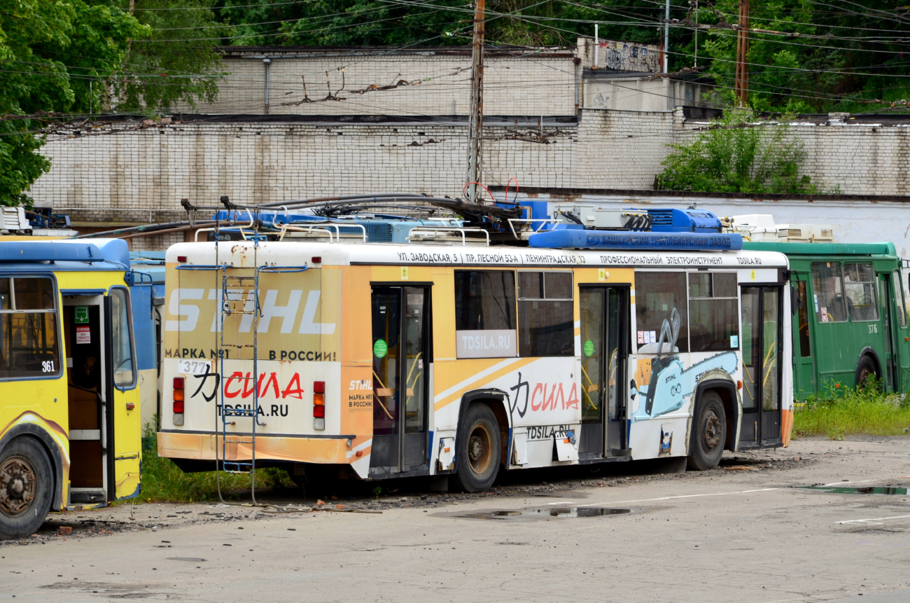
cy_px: 302
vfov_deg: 8.7
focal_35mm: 158
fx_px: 3973
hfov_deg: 13.1
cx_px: 455
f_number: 11
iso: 200
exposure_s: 1/100
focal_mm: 105
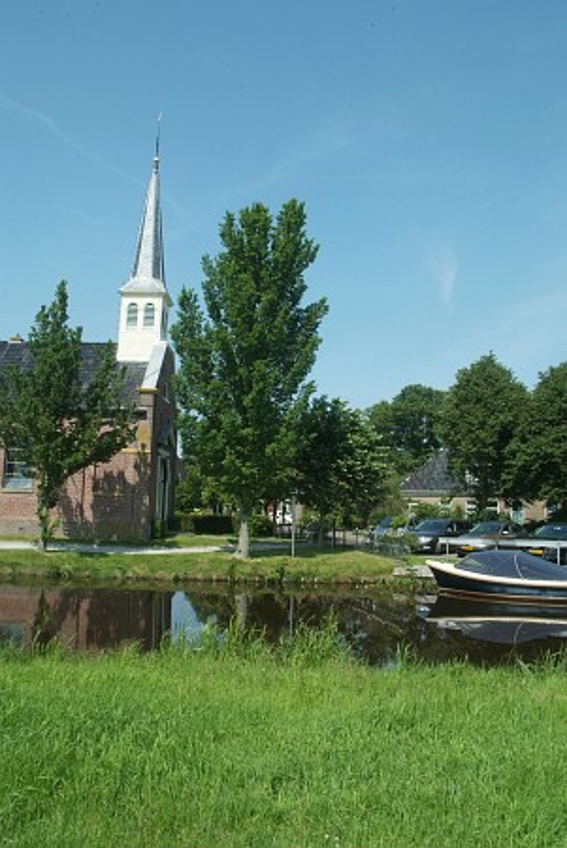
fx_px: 636
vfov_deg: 67.3
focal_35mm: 27
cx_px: 284
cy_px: 424
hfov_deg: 48.0
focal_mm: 18
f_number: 13
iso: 400
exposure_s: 1/250
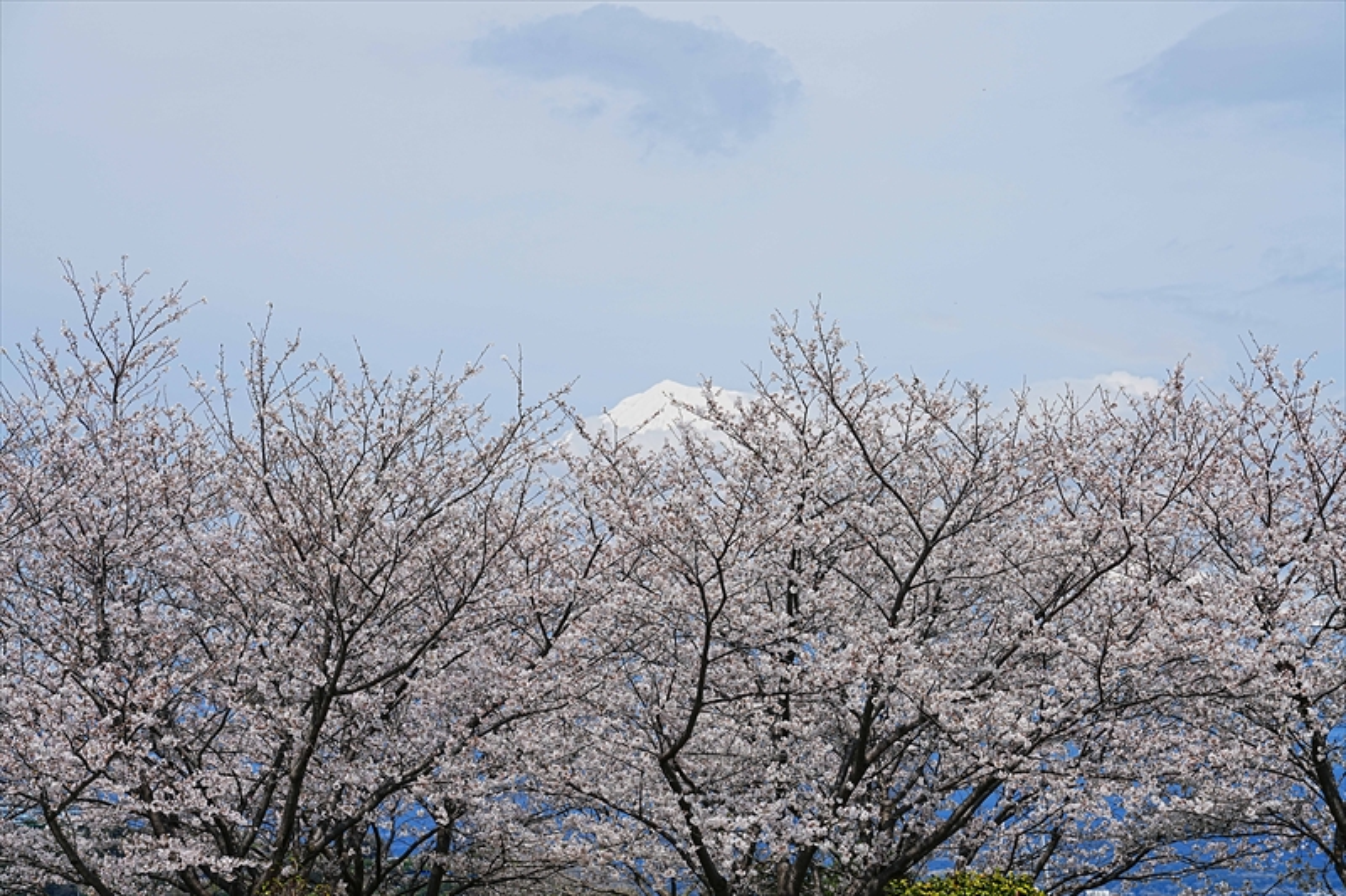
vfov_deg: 13.0
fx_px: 3925
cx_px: 673
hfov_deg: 19.5
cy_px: 448
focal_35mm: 105
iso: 100
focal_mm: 105
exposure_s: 1/640
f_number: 8
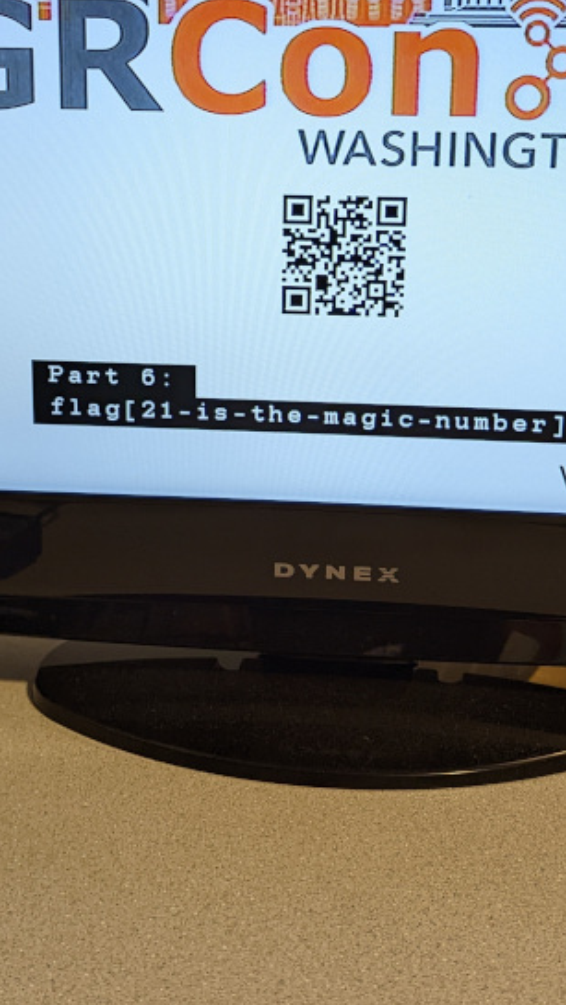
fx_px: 1306
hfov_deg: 24.5
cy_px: 360
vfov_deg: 41.7
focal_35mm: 49
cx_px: 275
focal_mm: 6.81
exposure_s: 1/120
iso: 260
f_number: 1.85
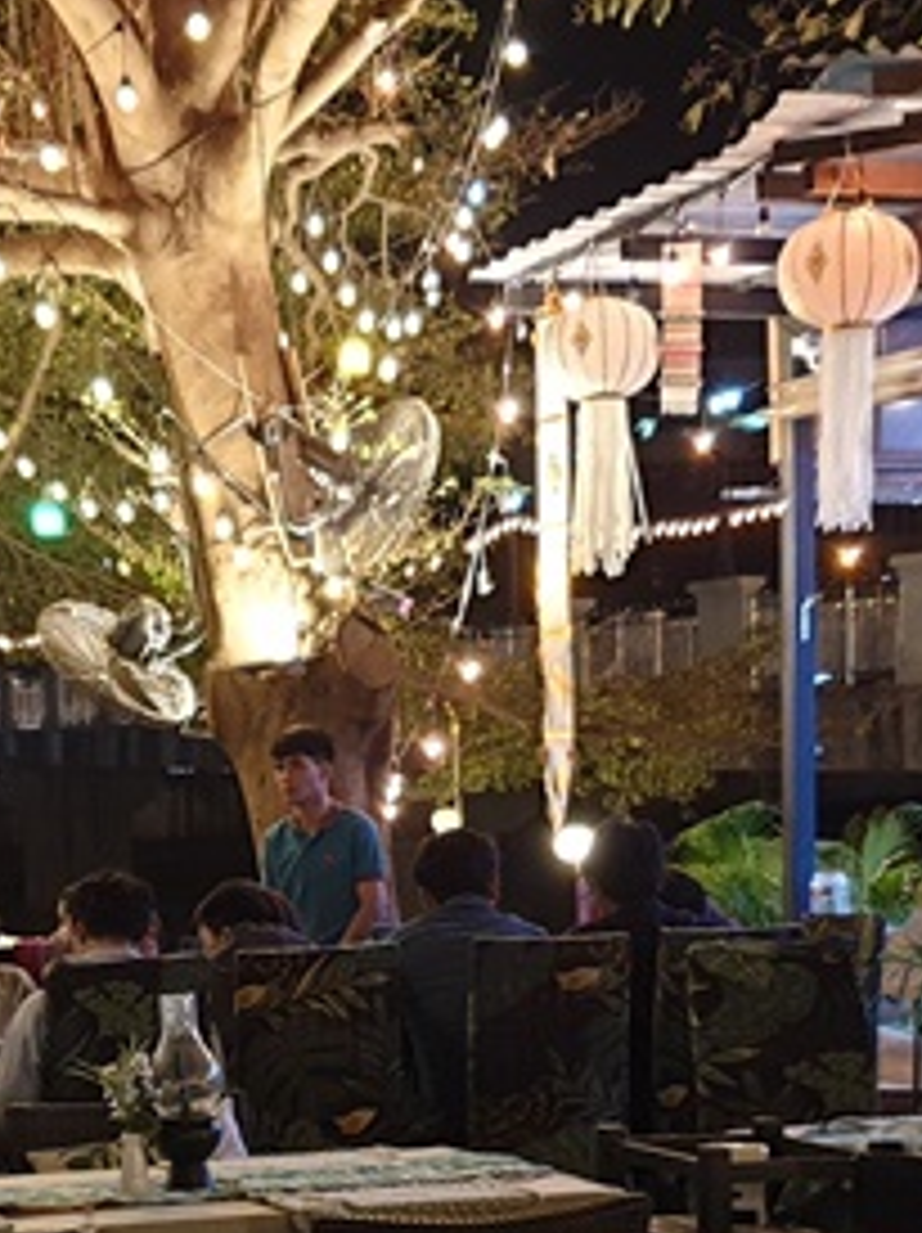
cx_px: 234
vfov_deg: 25.3
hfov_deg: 19.2
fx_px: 2703
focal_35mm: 76
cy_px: 963
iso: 320
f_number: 1.5
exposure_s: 1/20
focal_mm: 4.3
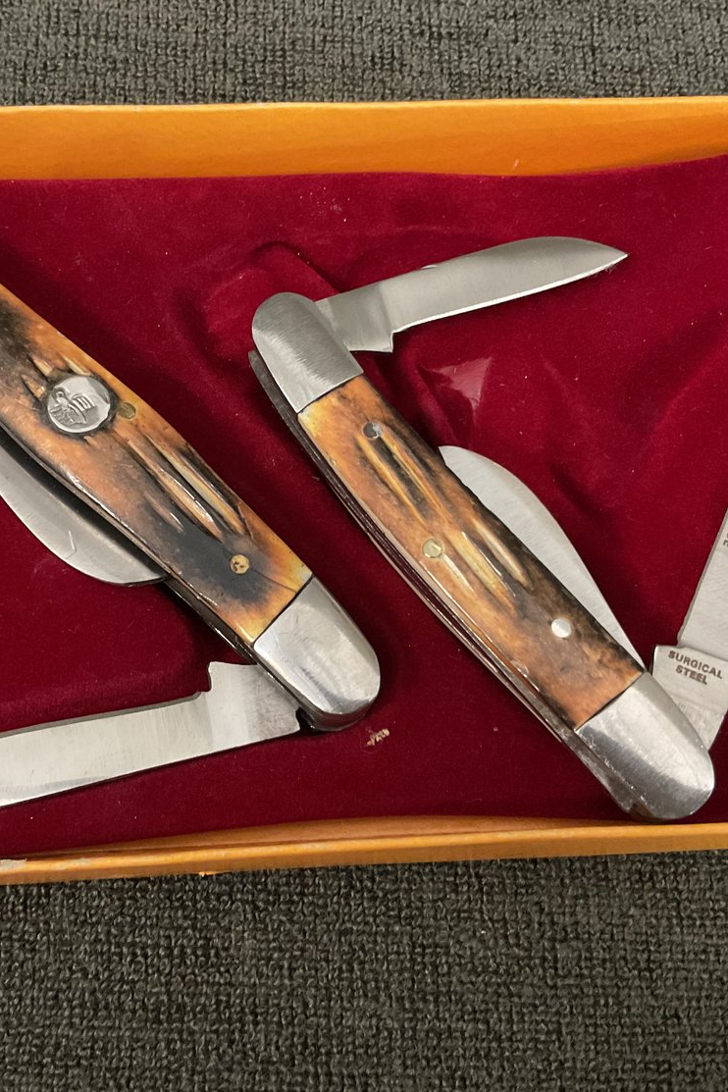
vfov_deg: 47.4
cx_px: 267
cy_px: 556
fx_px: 1244
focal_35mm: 41
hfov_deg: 32.5
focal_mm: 3
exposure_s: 1/30
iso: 400
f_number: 1.8
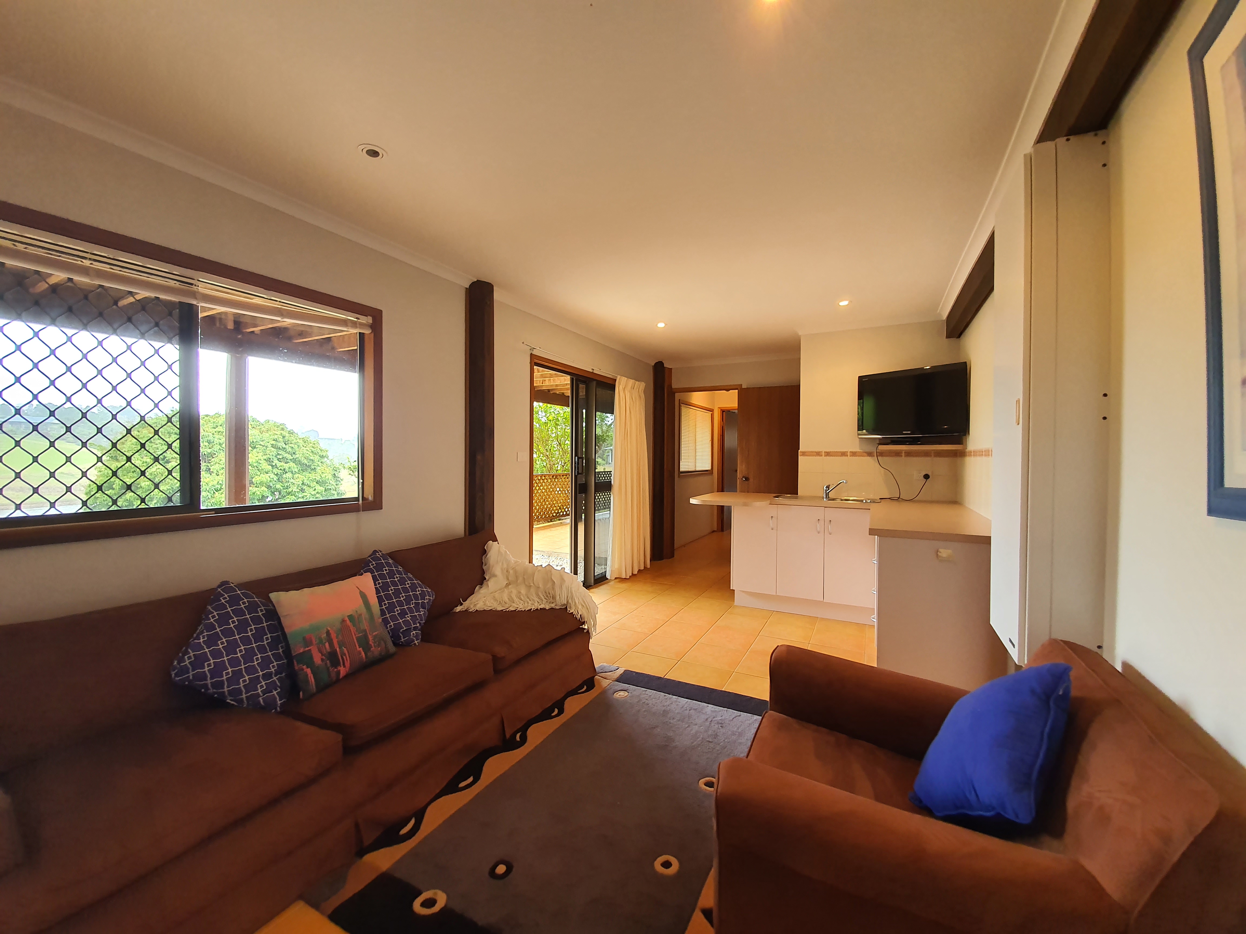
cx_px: 623
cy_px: 467
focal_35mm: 13
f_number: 2.2
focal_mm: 1.8
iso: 160
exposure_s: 1/50
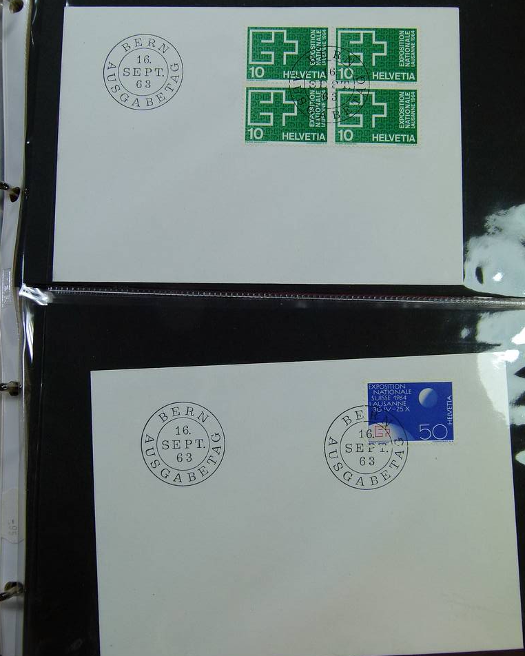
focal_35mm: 42
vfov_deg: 43.8
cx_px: 261
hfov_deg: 35.7
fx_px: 815
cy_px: 334
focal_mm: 7.3
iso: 100
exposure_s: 1/125
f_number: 4
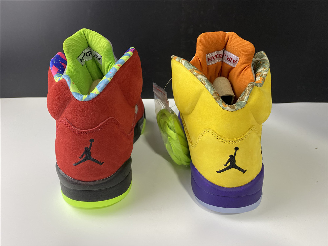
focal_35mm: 26
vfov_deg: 53.1
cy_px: 123
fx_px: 246
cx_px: 164
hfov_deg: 67.3
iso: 125
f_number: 1.8
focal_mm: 4.25
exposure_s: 1/62
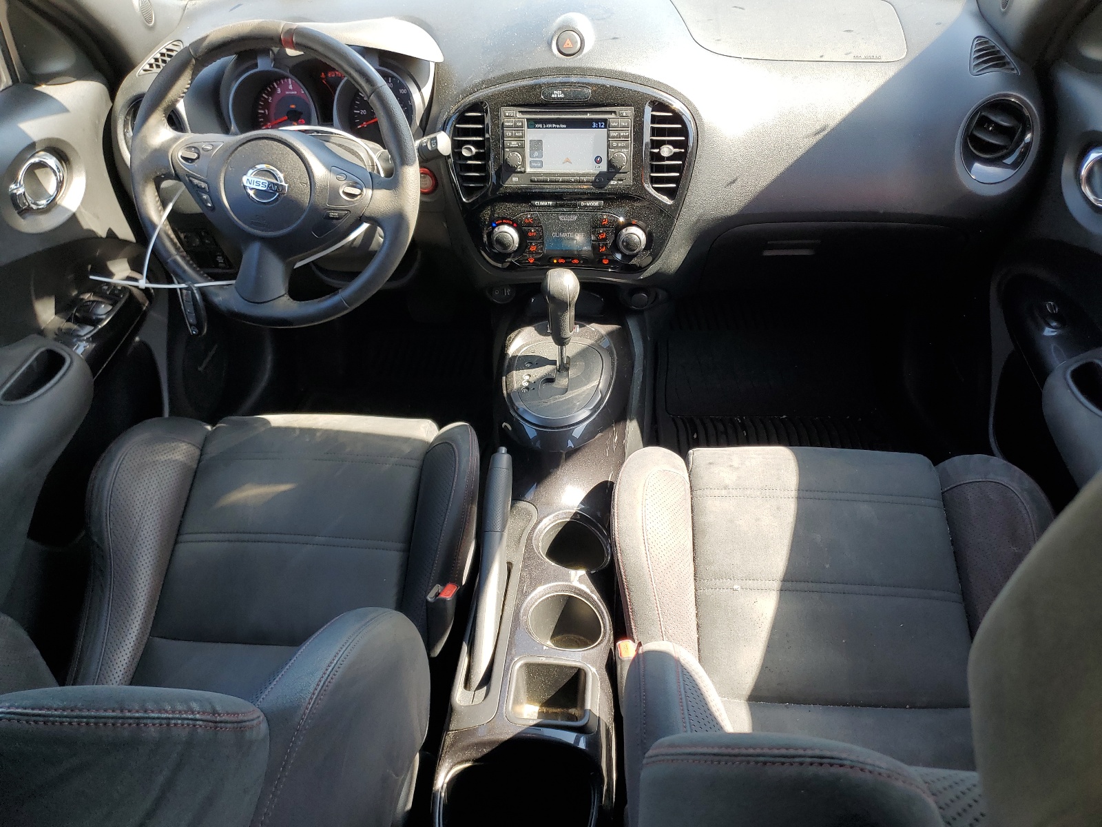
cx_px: 551
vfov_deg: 53.1
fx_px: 828
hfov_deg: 67.3
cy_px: 414
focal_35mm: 26
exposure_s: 1/213
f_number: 1.5
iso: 50
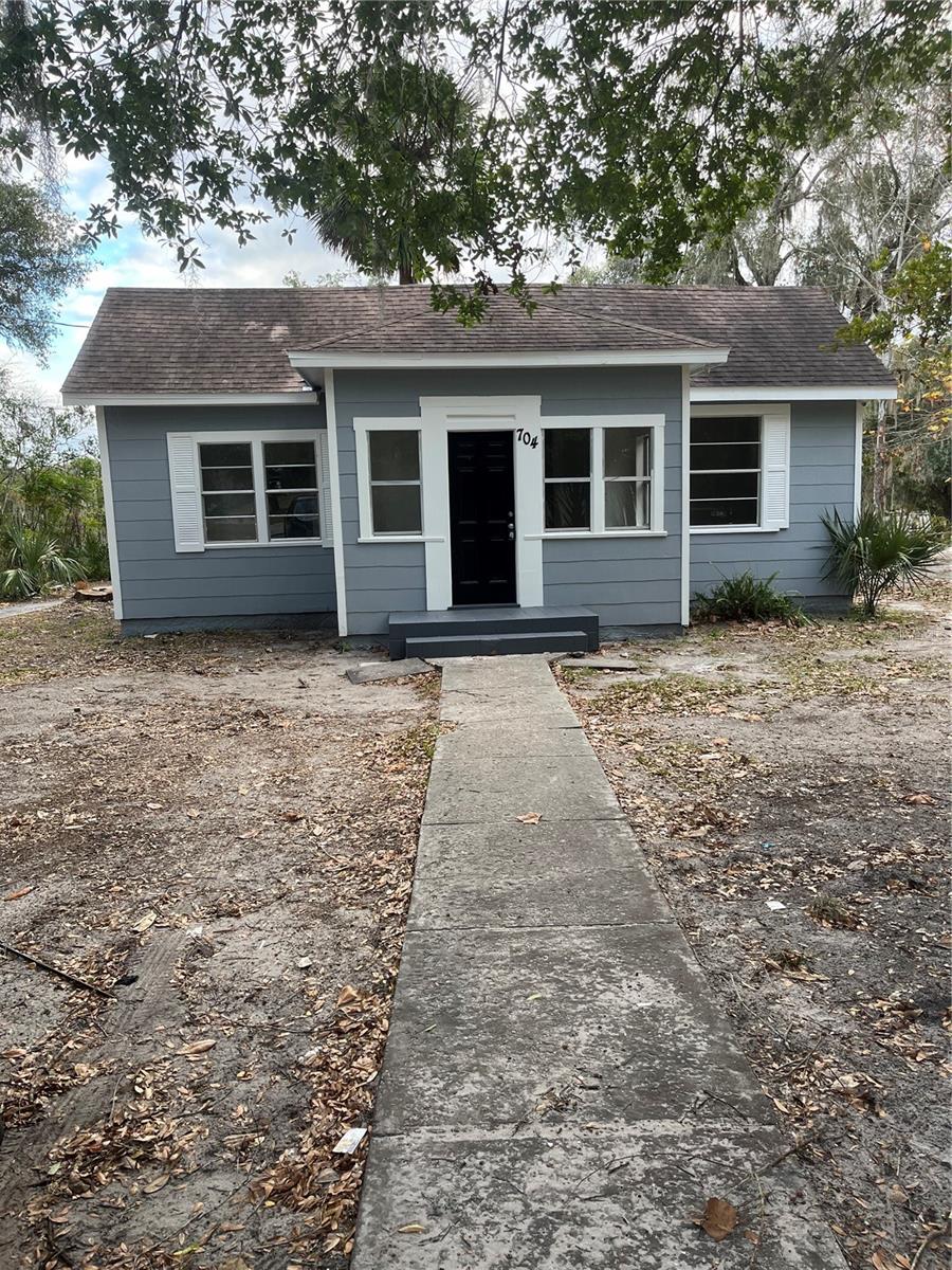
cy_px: 635
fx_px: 953
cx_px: 476
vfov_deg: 67.3
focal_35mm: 26
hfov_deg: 53.1
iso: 50
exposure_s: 1/164
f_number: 1.6
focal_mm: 5.1
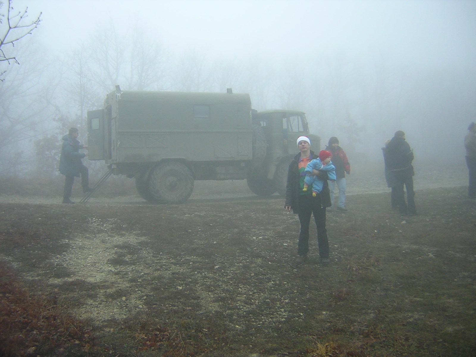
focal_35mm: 36
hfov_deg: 51.4
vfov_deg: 39.7
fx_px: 495
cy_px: 178
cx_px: 238
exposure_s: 1/67.1
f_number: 2.6
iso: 100
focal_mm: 4.7
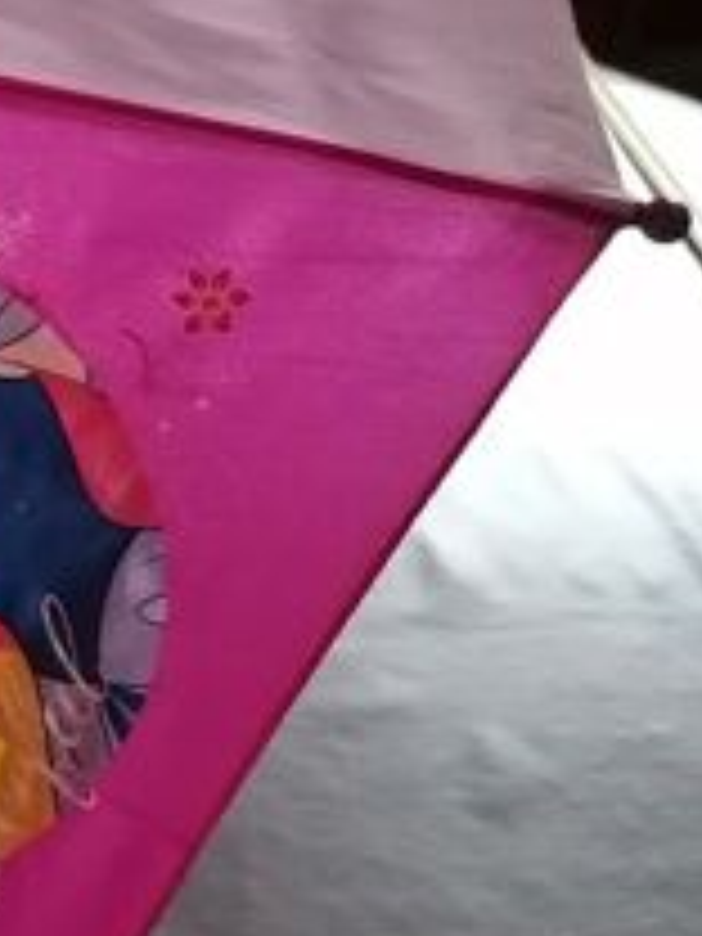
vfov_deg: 23.5
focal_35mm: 83
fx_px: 2244
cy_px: 382
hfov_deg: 16.2
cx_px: -356
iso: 1250
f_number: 1.8
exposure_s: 1/16.7
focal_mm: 4.75
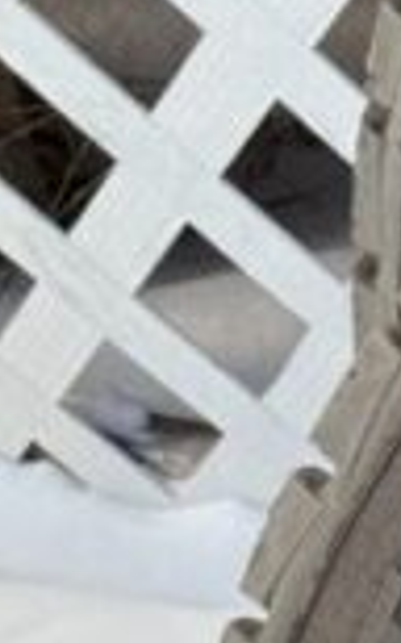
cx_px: 1608
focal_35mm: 149
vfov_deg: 13.0
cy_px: 1088
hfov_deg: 6.8
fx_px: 2610
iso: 80
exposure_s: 1/649
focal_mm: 6.76
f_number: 1.78
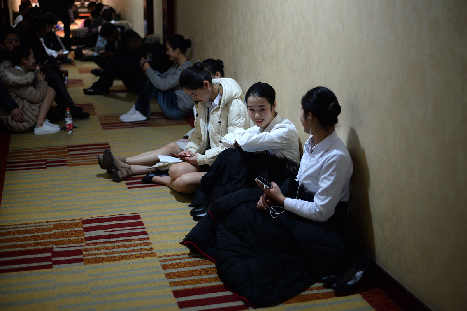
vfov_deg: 27.0
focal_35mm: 50
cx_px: 234
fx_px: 648
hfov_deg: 39.6
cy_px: 156
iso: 1000
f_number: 1.8
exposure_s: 1/60
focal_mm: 50
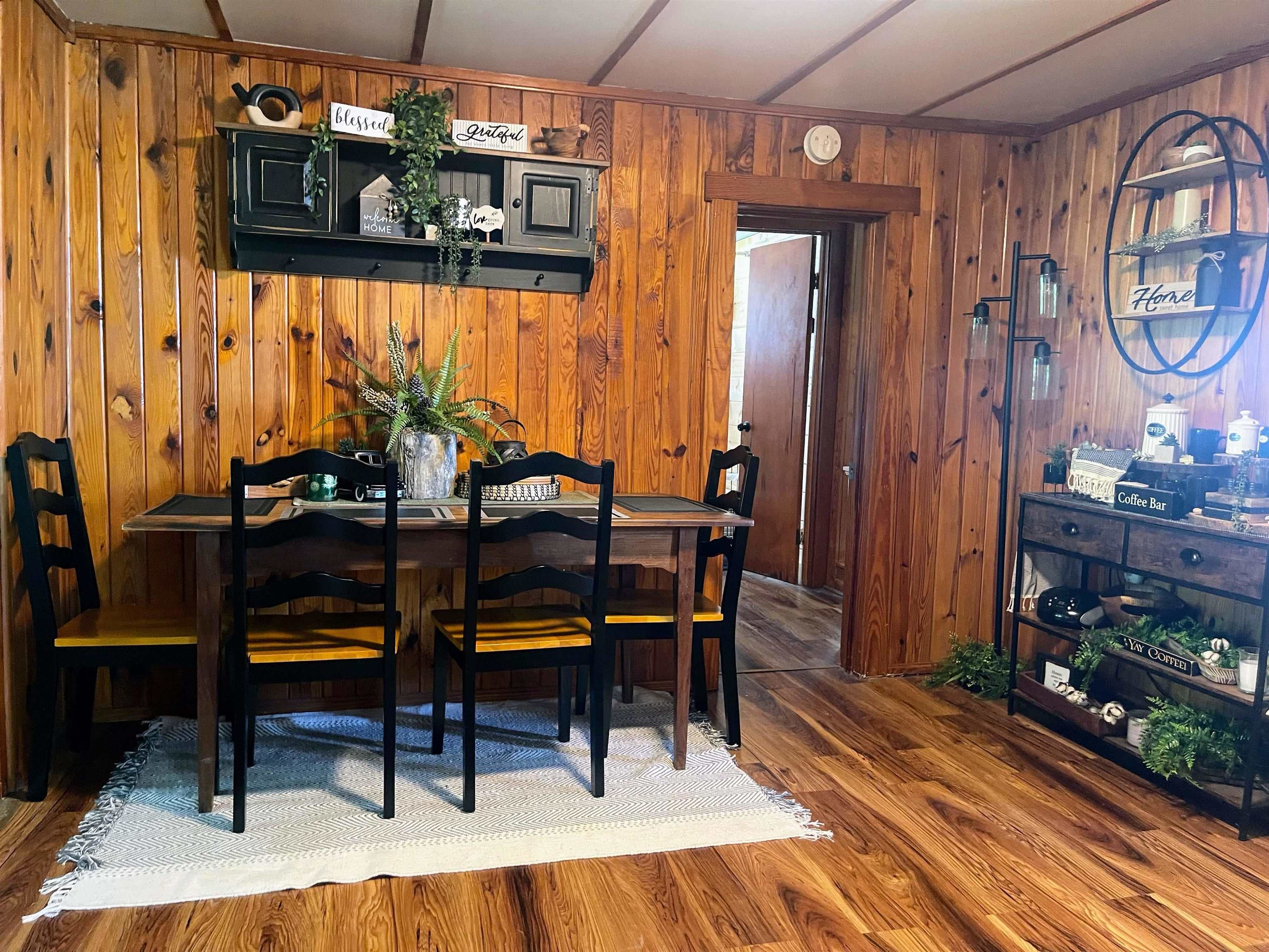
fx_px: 916
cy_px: 476
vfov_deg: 54.9
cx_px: 634
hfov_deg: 69.4
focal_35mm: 25
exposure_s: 1/30
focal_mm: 5.1
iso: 640
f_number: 1.6
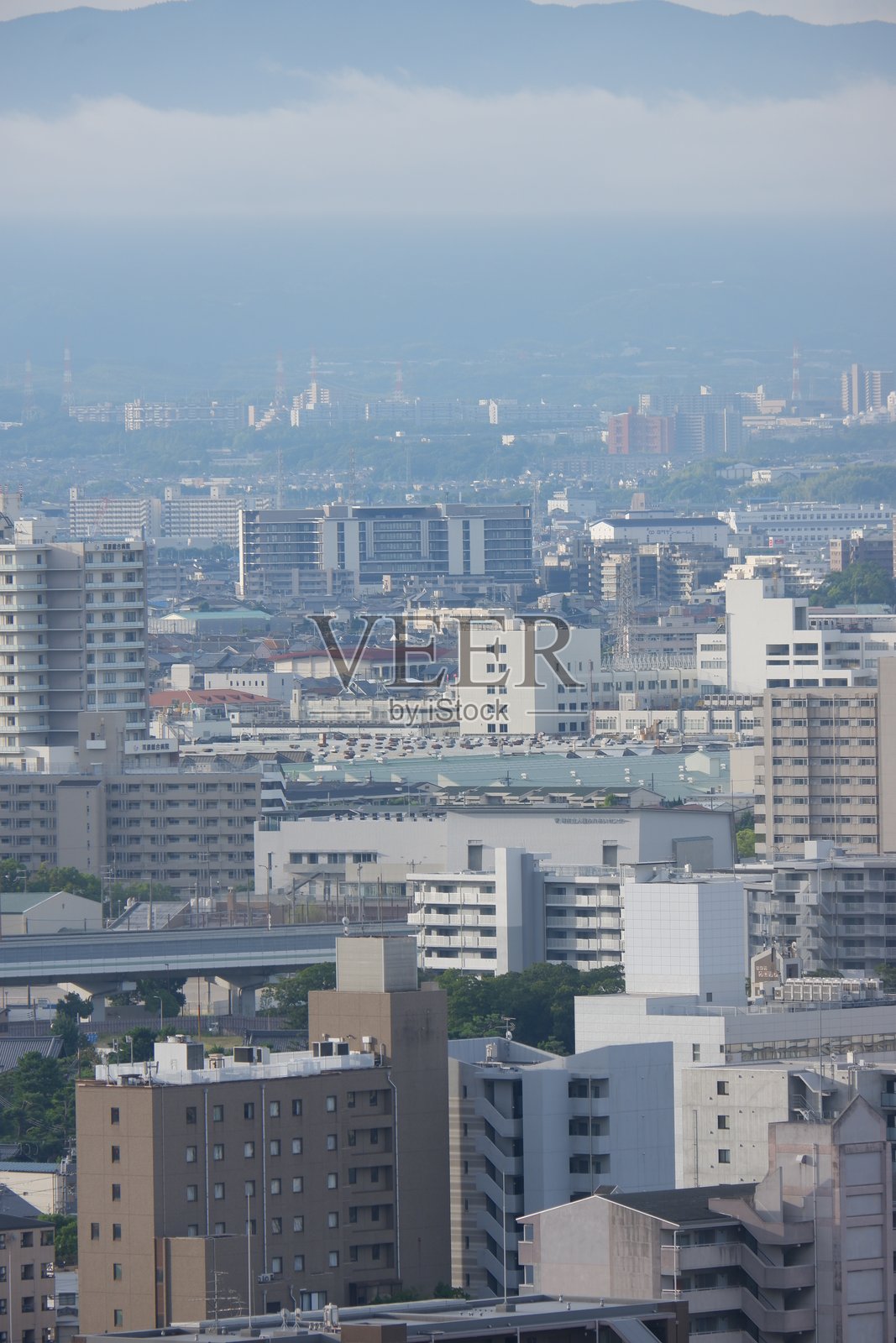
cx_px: 448
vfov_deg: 6.0
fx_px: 12876
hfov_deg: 4.0
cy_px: 672
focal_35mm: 345
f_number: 7.1
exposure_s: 1/180
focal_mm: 230
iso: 200
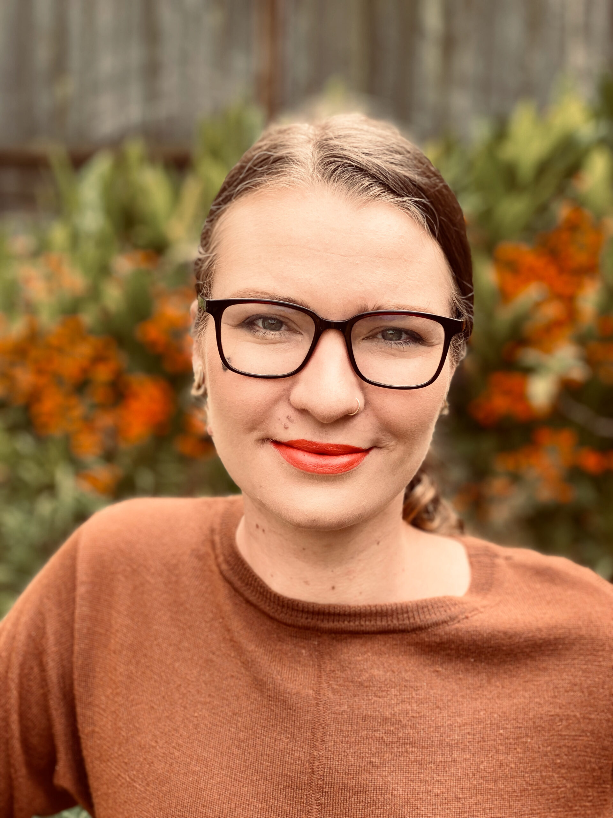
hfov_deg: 28.0
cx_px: 306
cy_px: 409
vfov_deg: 36.8
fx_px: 1228
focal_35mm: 52
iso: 20
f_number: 2
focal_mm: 6
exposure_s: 1/592
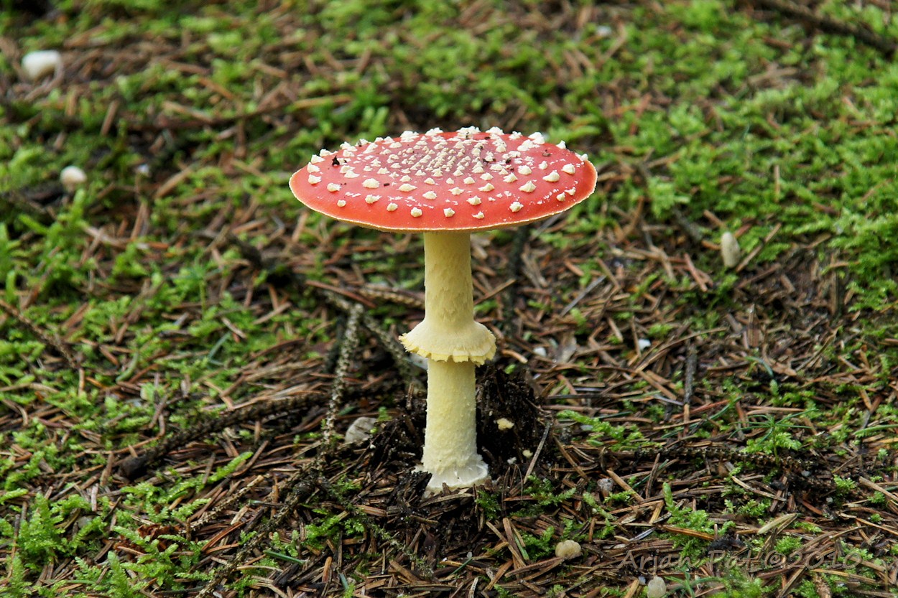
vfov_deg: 10.8
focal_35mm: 128
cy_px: 299
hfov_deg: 16.1
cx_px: 449
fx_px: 3180
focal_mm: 85
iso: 400
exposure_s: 1/25
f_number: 5.6
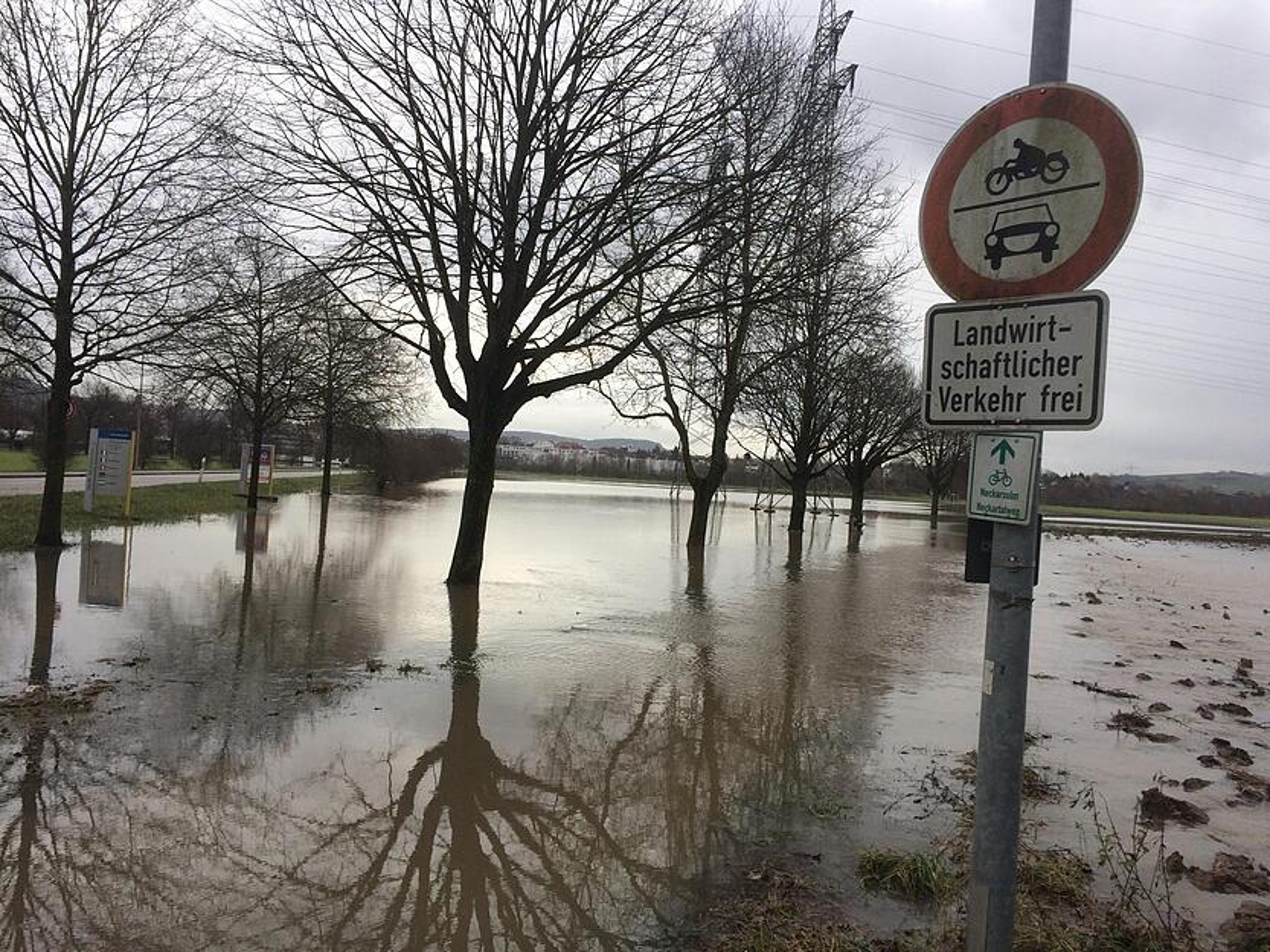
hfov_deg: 61.7
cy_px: 476
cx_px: 635
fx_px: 1064
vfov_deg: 48.2
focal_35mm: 29
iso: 32
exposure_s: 1/672
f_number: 2.2
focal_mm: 4.15
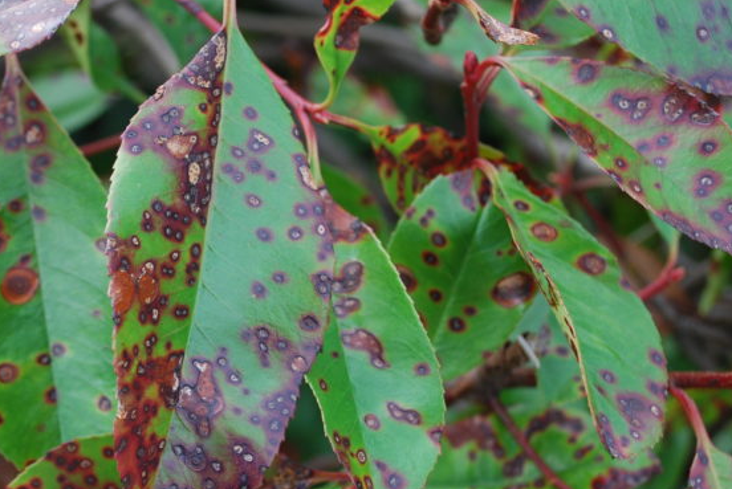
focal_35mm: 89
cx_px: 206
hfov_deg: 22.7
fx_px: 1811
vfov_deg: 15.4
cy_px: 282
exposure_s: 1/125
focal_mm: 32
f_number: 5.6
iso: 180
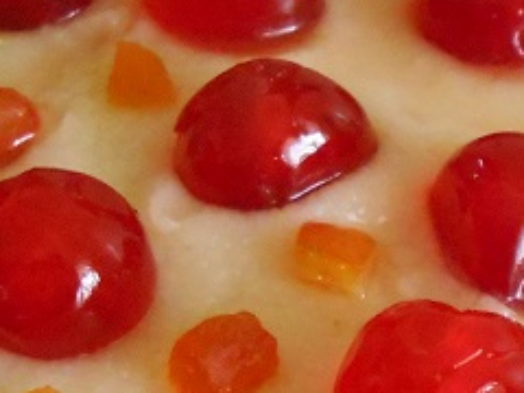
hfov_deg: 17.1
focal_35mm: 111
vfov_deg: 13.1
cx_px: 596
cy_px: 428
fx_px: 1680
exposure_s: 1/50
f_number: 3.2
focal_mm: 4.6
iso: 800
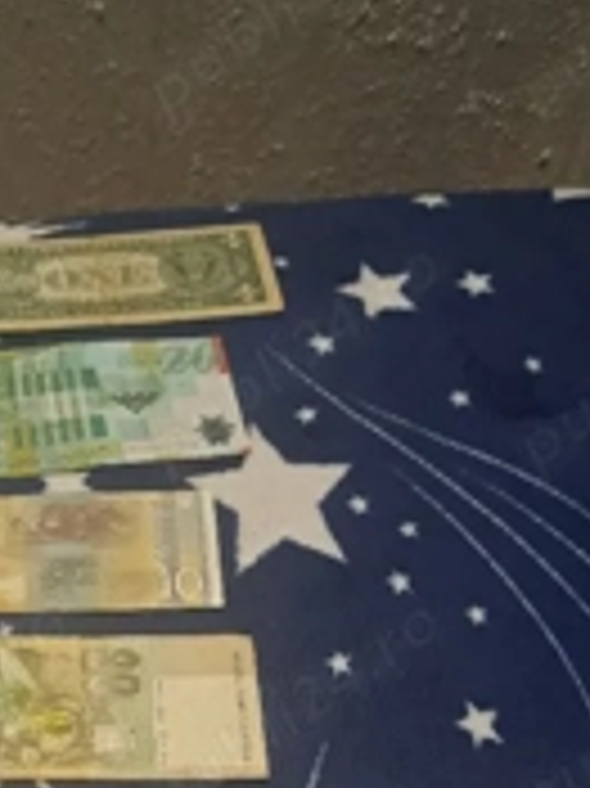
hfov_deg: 25.0
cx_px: -32
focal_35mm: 55
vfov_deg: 32.6
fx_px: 1251
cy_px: 756
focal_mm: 5.23
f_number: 1.8
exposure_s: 1/33
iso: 500
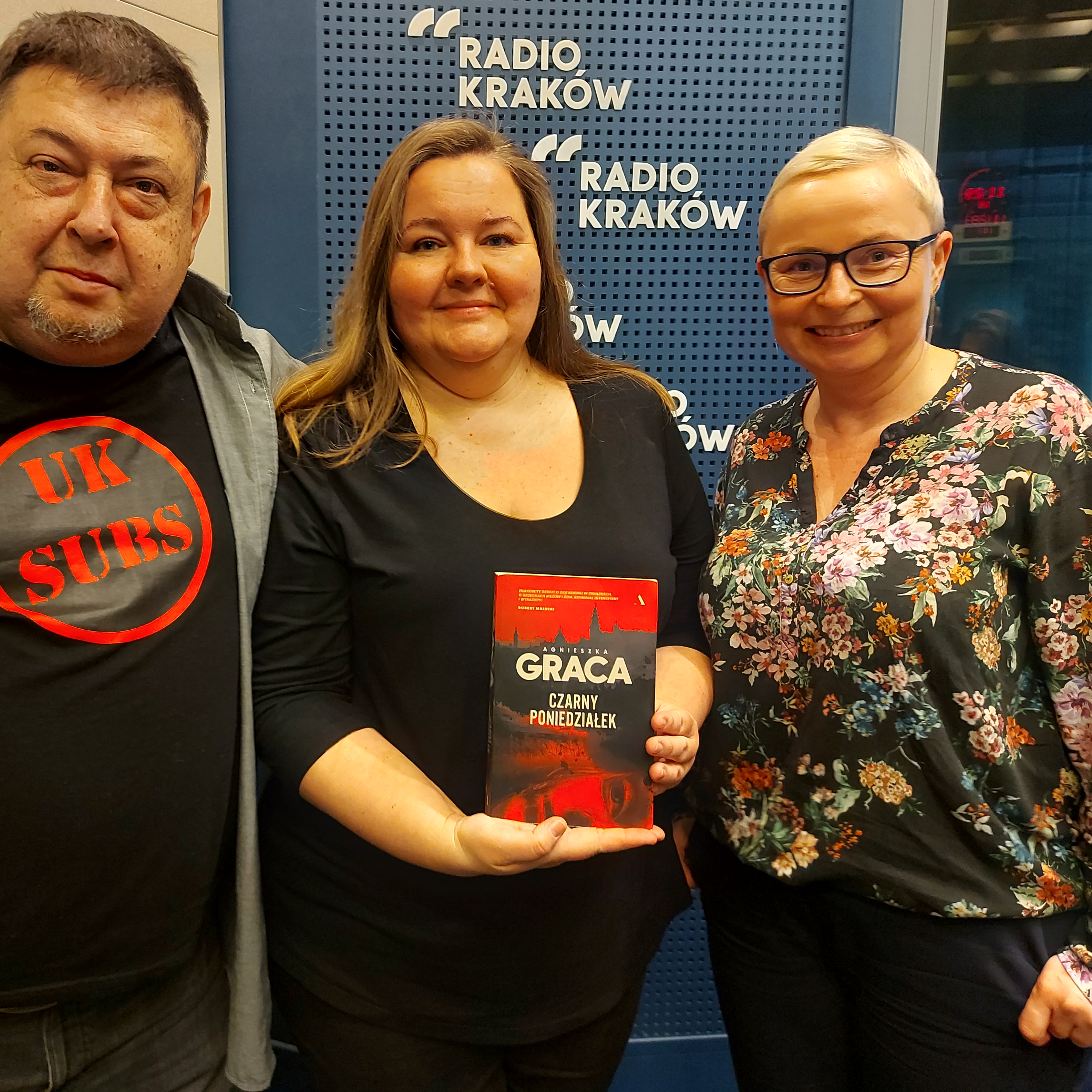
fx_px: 1035
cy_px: 534
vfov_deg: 55.6
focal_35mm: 29
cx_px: 415
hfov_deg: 55.0
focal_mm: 5.23
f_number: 1.8
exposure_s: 1/33
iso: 250
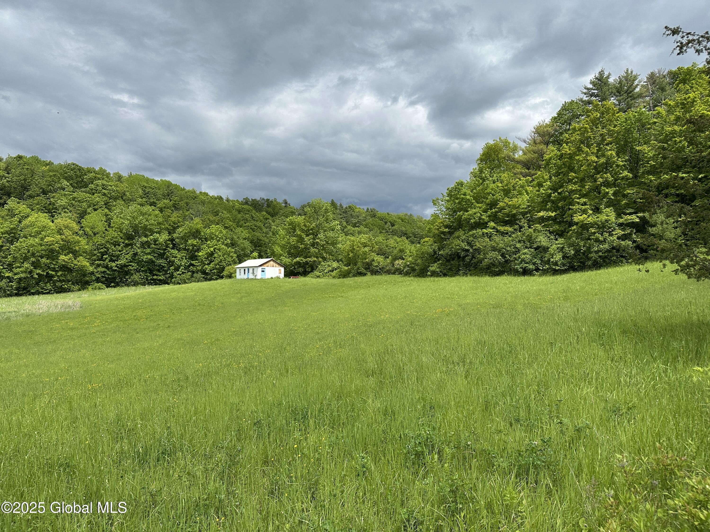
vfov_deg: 56.8
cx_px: 355
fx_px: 492
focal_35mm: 24
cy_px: 266
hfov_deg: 71.6
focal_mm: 6.86
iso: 80
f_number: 1.78
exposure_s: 1/5000
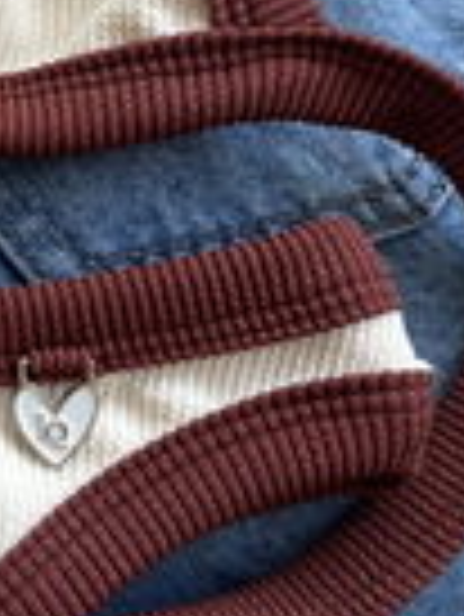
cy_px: 47
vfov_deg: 19.0
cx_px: -270
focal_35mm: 101
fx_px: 1802
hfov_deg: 13.6
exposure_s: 1/126
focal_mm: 5.1
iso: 32
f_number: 1.6
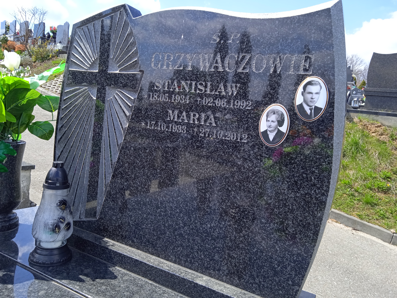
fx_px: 321
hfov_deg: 63.4
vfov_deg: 49.7
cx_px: 198
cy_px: 149
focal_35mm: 28
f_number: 2.2
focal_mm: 3.43
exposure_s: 1/446
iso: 112
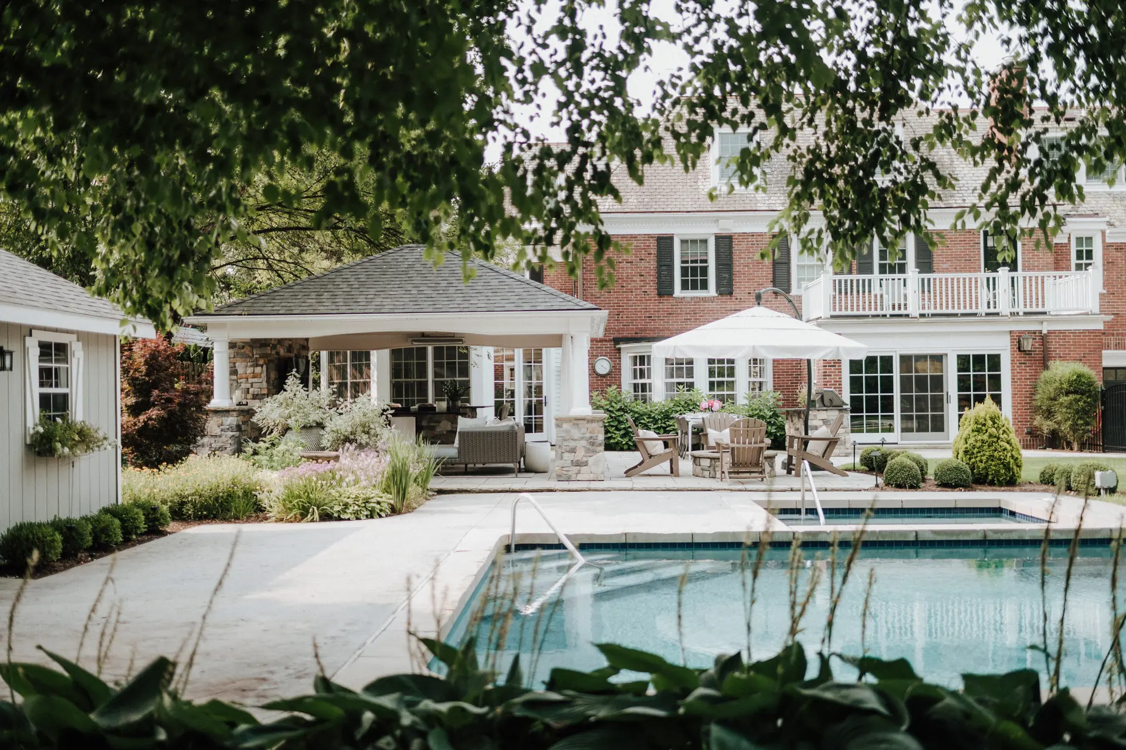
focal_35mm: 35
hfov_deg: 54.4
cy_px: 375
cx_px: 563
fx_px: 1095
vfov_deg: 37.9
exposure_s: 1/2000
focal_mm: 35
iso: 400
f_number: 1.8
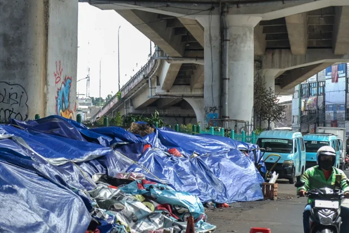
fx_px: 1143
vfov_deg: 11.6
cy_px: 110
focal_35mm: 118
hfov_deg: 16.9
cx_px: -21
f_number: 4
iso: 50
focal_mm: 48
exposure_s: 1/125
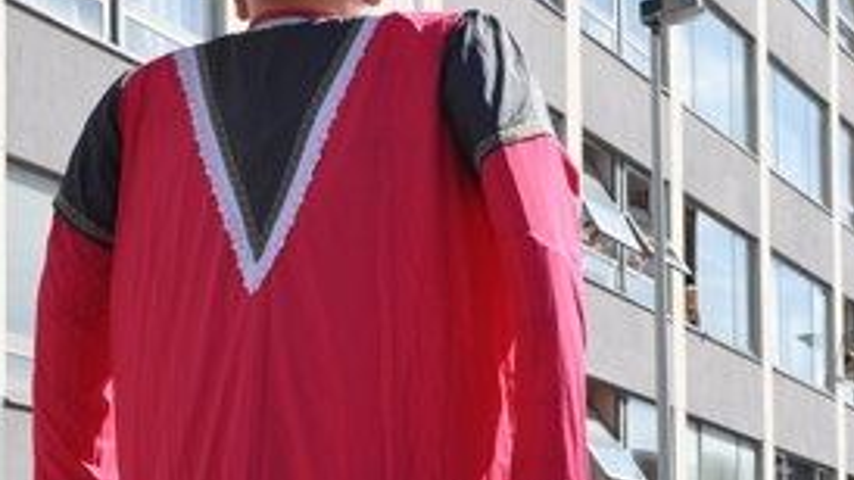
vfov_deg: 10.9
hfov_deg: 19.4
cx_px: 271
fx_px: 2490
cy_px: 492
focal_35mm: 110
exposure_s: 1/1250
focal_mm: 32
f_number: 5.6
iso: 400
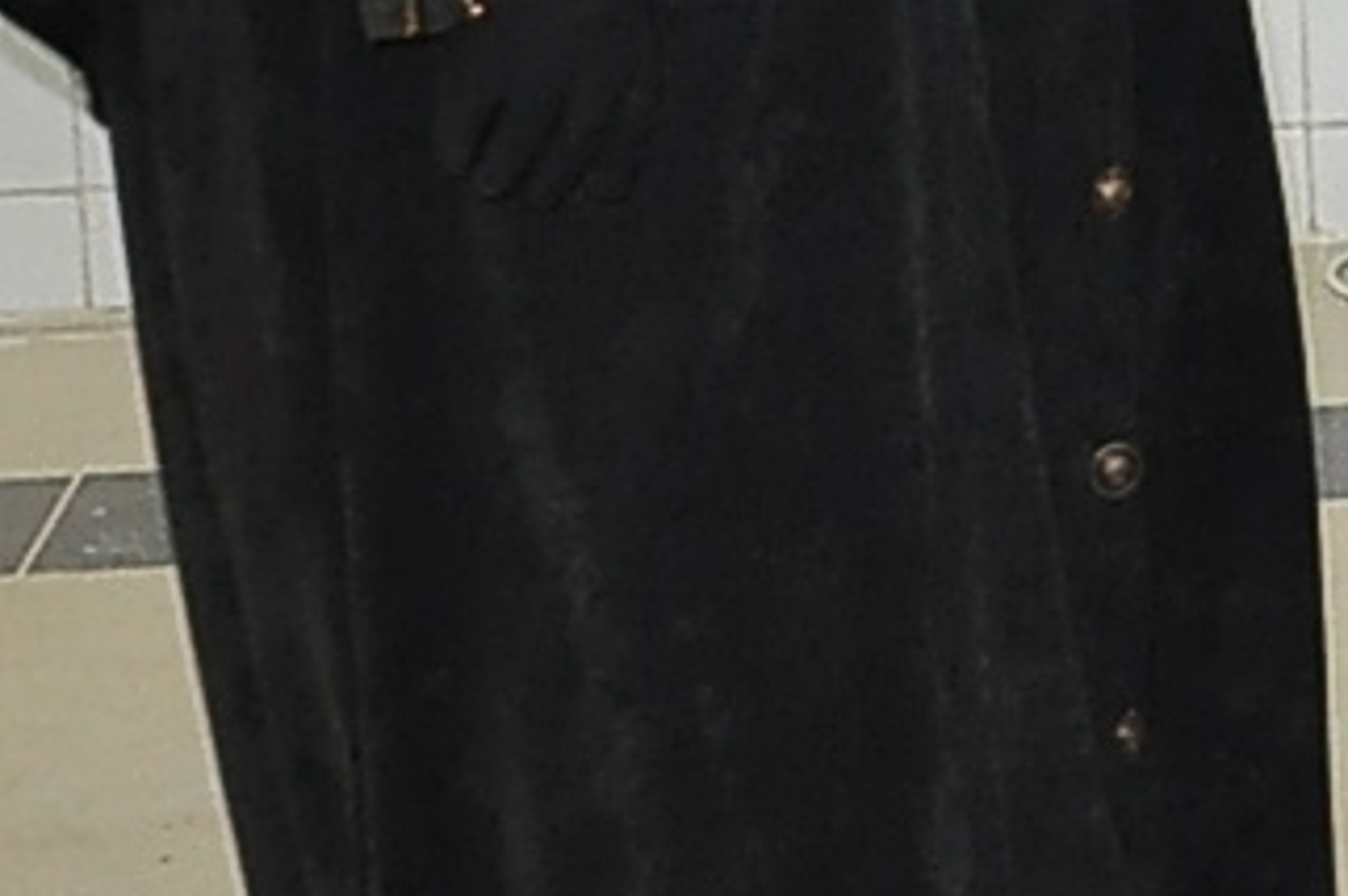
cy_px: -754
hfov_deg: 9.6
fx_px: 6733
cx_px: 3617
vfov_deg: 7.4
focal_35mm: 180
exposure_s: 1/60
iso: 1000
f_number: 6.3
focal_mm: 18
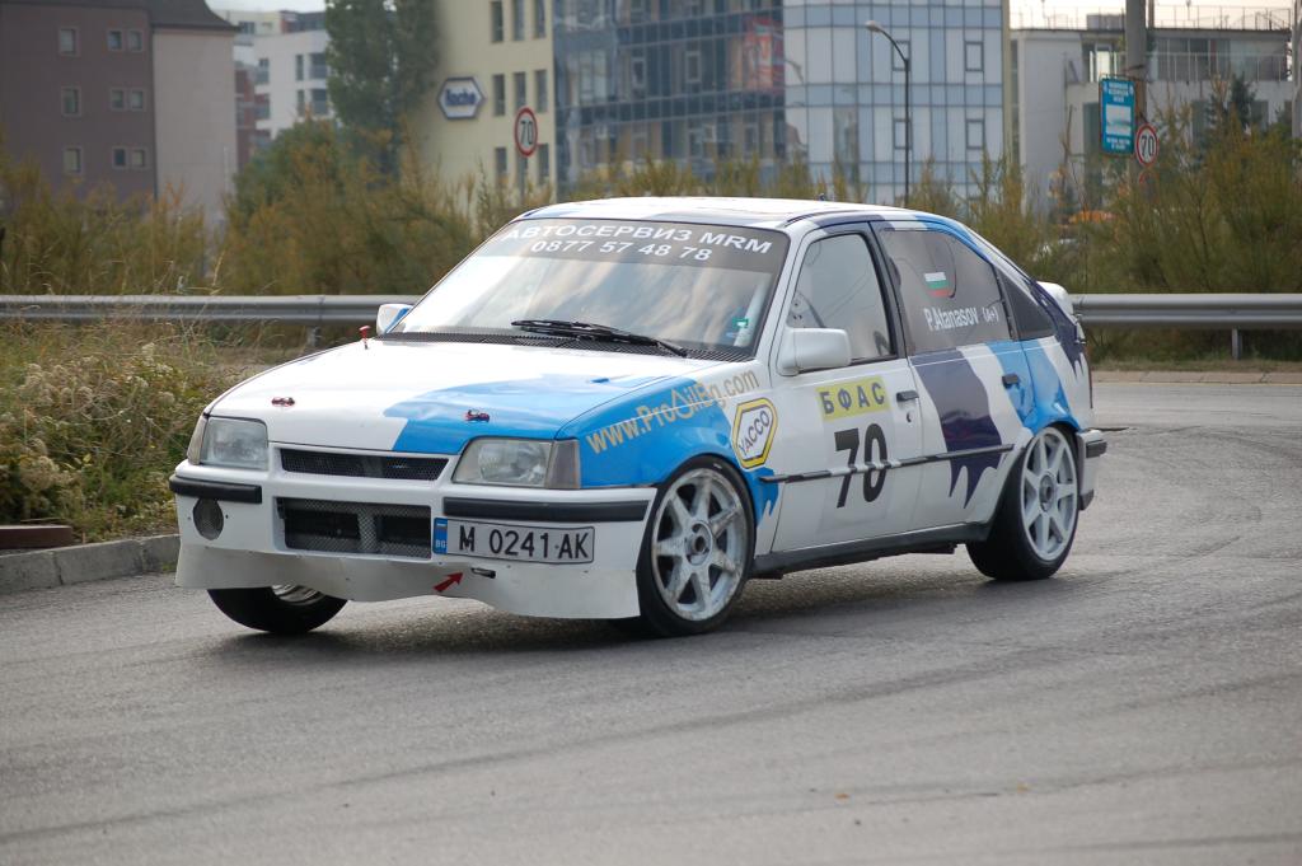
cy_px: 433
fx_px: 5529
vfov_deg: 9.0
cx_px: 651
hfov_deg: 13.4
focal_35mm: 153
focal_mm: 102
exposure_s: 1/1000
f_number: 4.8
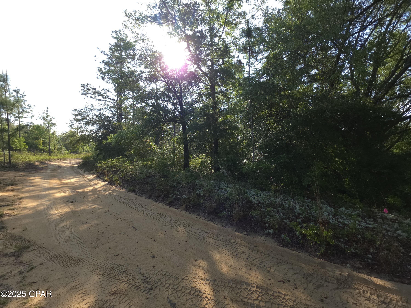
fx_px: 154
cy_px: 154
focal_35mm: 13
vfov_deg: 89.9
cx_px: 206
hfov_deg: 106.2
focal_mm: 2.2
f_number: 1.9
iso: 20
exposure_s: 1/190
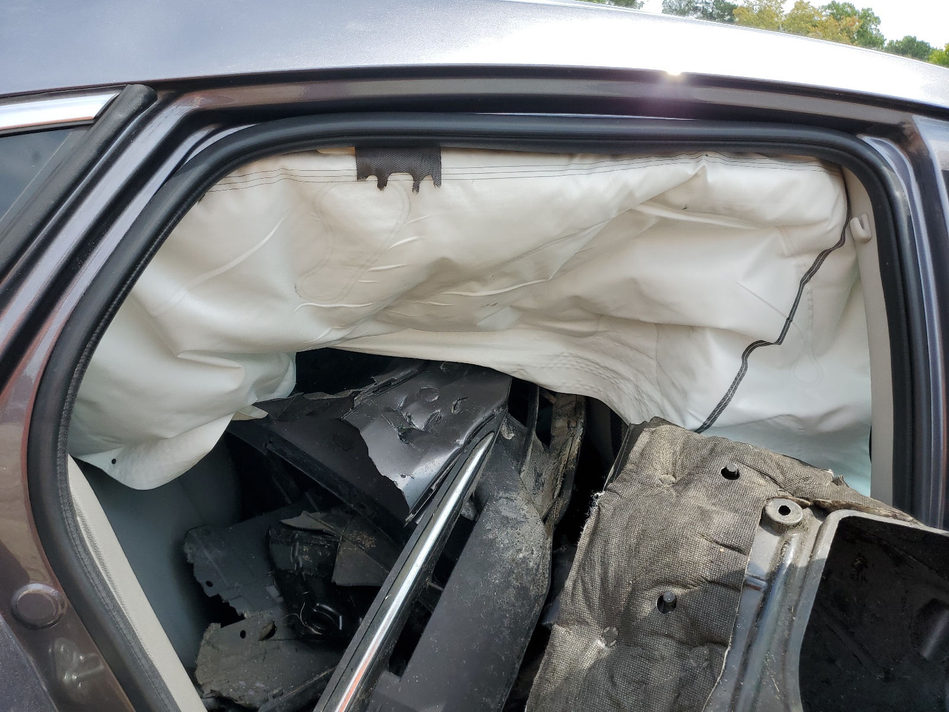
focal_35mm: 26
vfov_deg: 53.1
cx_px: 474
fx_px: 713
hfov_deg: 67.3
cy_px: 356
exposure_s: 1/1250
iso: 50
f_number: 1.5
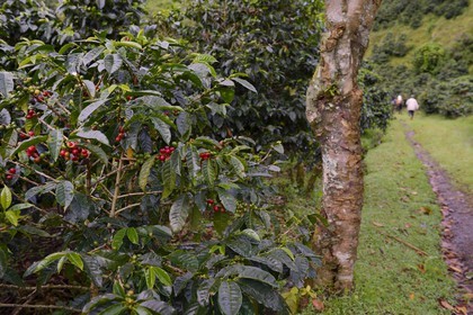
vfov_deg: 41.1
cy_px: 158
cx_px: 236
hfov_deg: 58.7
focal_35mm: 32
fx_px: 420
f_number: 7.1
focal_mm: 32
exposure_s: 1/80
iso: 800
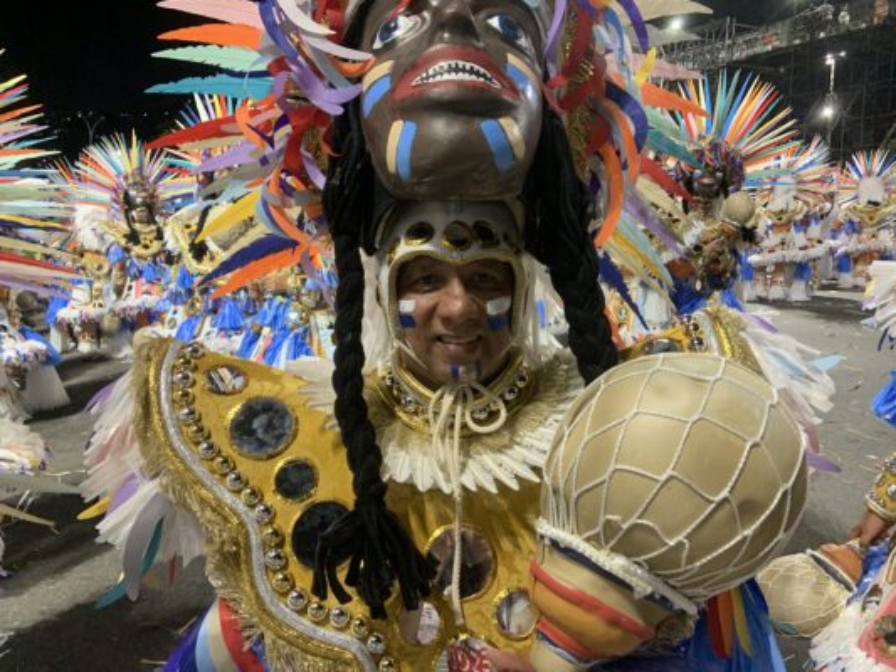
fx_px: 673
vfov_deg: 53.1
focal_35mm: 26
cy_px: 336
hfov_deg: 67.3
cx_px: 448
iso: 400
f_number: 1.8
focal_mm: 4.25
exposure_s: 1/40
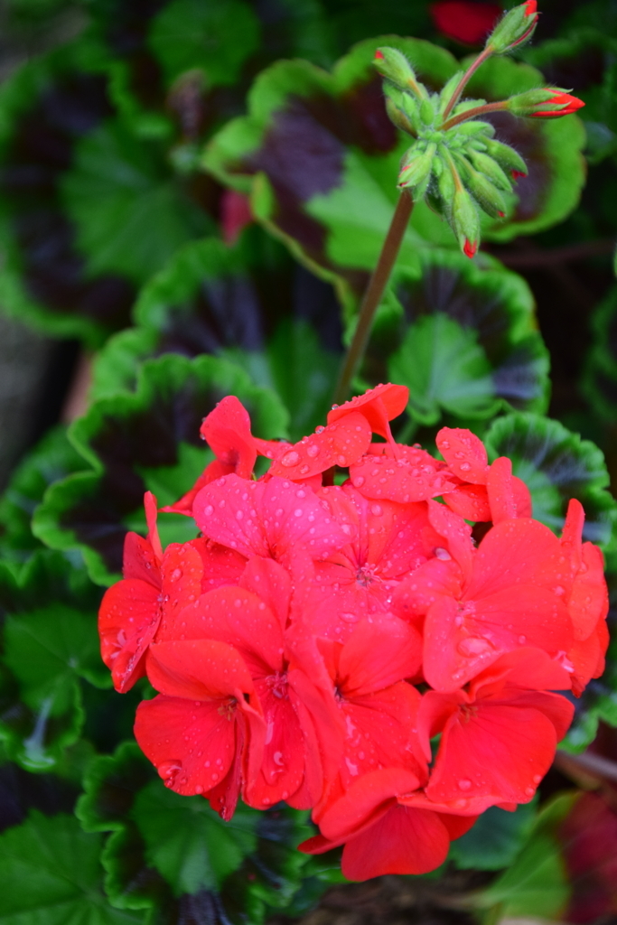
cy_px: 462
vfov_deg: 13.7
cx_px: 308
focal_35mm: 150
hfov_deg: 9.2
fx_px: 3855
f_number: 6.3
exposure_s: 1/320
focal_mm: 100
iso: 1000
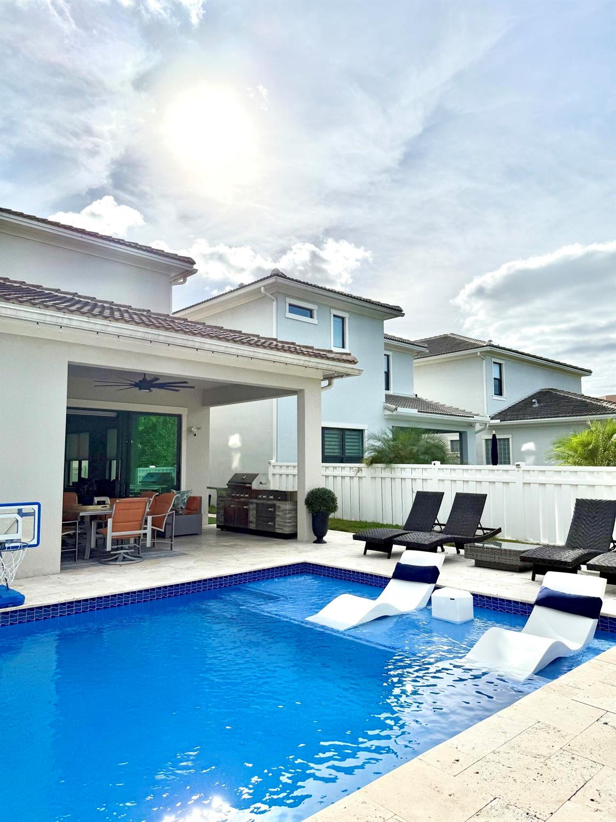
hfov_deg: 56.8
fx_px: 569
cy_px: 411
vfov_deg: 71.6
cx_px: 308
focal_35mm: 24
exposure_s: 1/14286
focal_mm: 6.76
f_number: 1.78
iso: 64
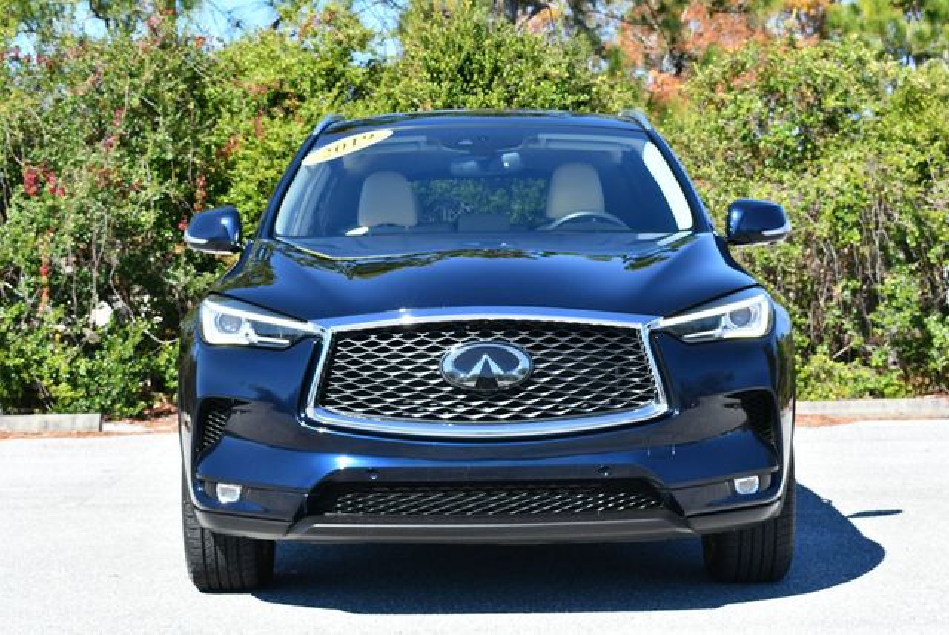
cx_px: 474
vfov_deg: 17.1
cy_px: 318
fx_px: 2111
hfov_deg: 25.3
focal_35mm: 80
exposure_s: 1/250
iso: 180
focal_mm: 40
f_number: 8
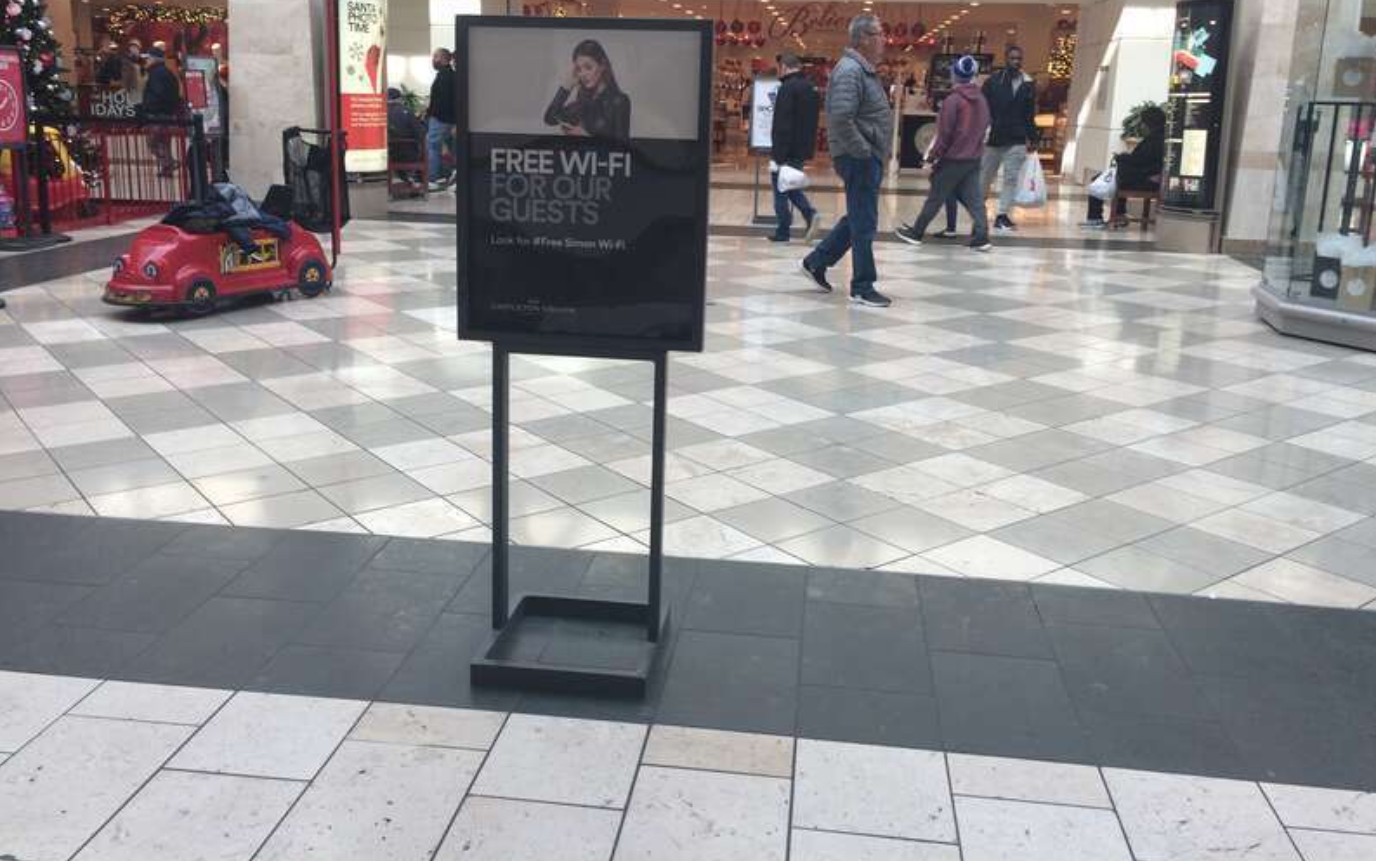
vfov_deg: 40.4
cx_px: 692
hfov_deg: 61.2
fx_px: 1163
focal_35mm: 31
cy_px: 344
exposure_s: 1/120
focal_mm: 4.15
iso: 40
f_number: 2.2
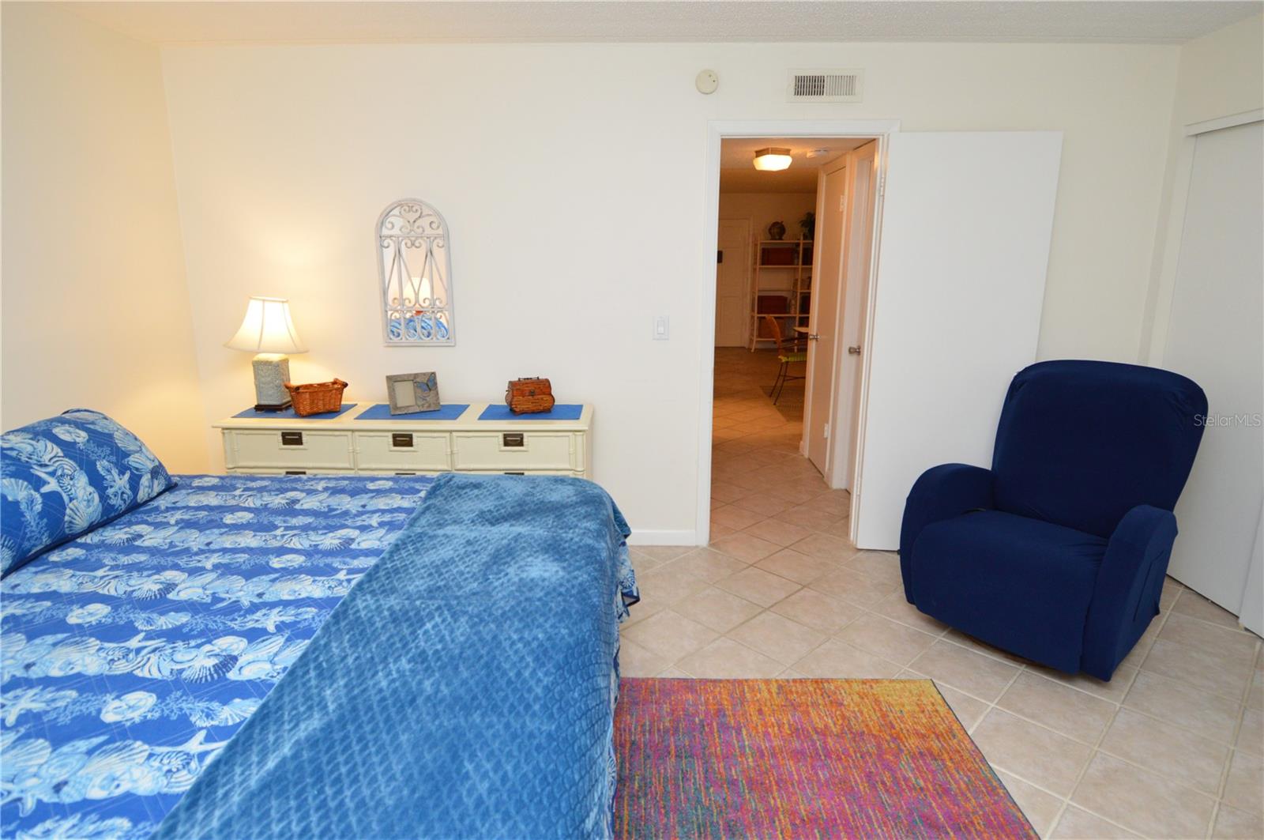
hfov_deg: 90.1
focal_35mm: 18
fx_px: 631
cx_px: 632
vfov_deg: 67.3
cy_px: 420
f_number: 4
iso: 800
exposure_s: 1/60
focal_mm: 12
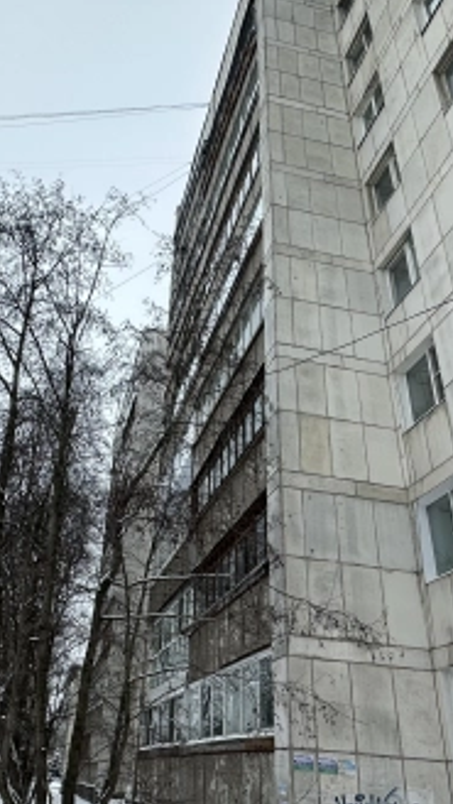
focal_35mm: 29
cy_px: 422
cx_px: 152
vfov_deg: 66.0
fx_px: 618
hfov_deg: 39.8
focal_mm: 2.22
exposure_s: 1/575
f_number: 2.2
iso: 40
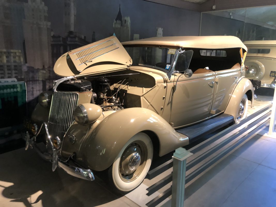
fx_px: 223
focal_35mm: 28
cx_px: 138
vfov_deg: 49.7
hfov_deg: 63.4
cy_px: 104
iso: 100
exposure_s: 1/13
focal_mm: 3.99
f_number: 1.8
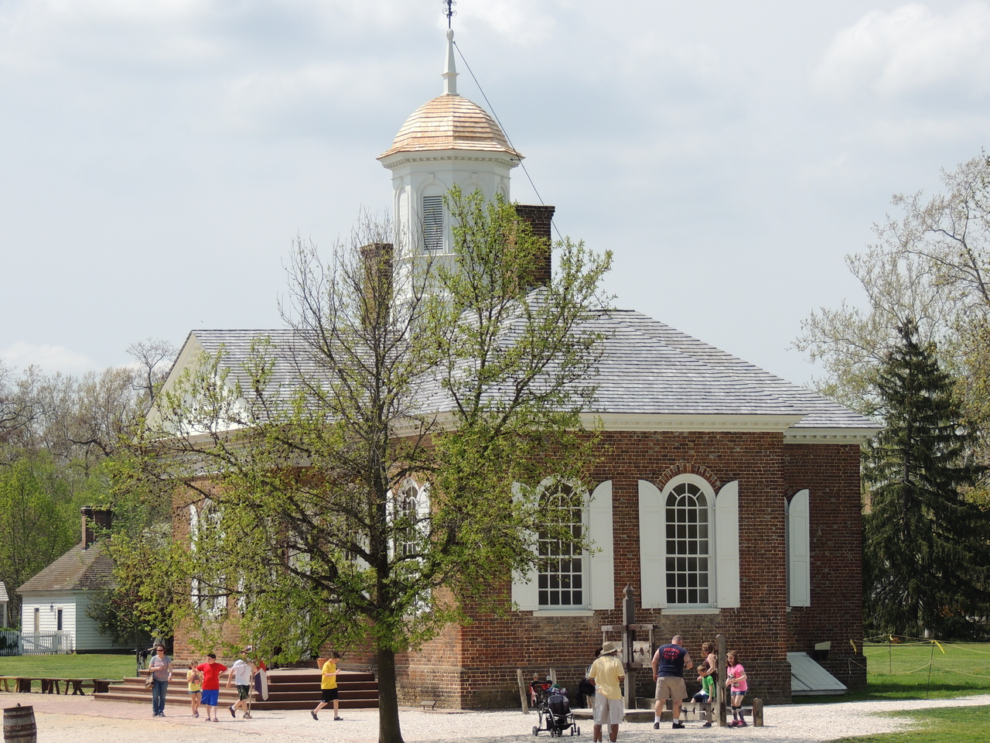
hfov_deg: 16.4
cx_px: 495
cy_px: 372
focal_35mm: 120
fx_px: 3432
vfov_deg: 12.3
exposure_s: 1/800
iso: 100
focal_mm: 21.4
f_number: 4.2
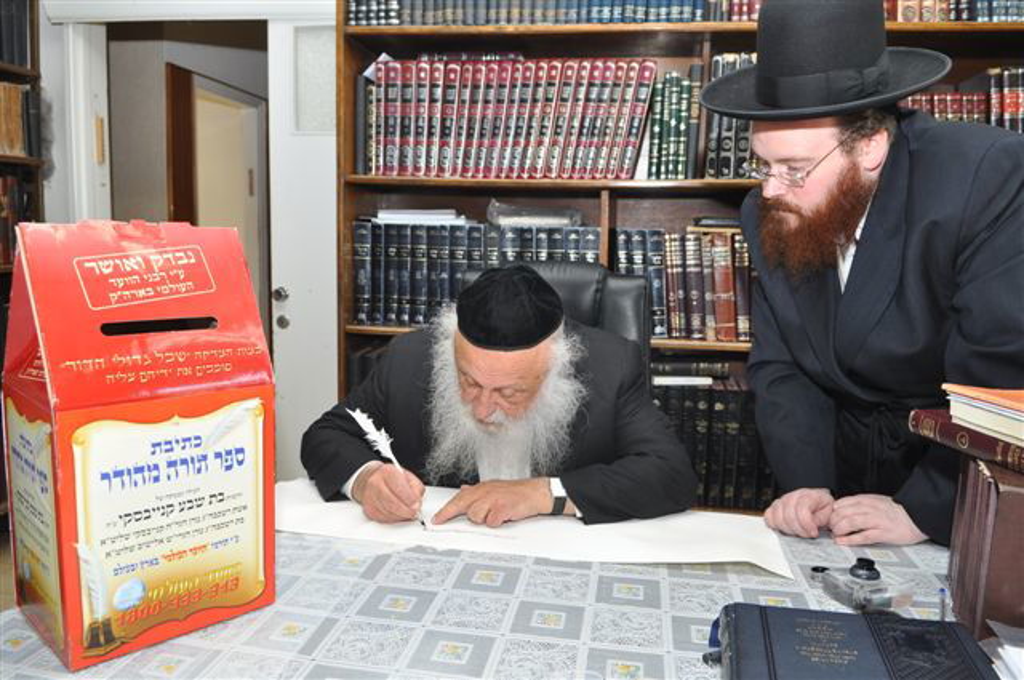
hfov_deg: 70.5
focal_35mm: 26
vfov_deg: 50.3
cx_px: 512
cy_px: 340
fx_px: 724
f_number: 5
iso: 320
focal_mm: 17
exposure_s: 1/60
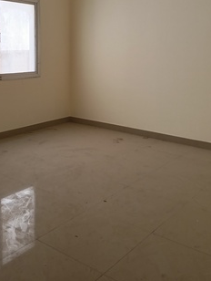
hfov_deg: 36.0
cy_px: 76
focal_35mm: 40
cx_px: 100
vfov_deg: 45.4
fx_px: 324
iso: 160
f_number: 1.8
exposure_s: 1/33.3
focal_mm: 3.98
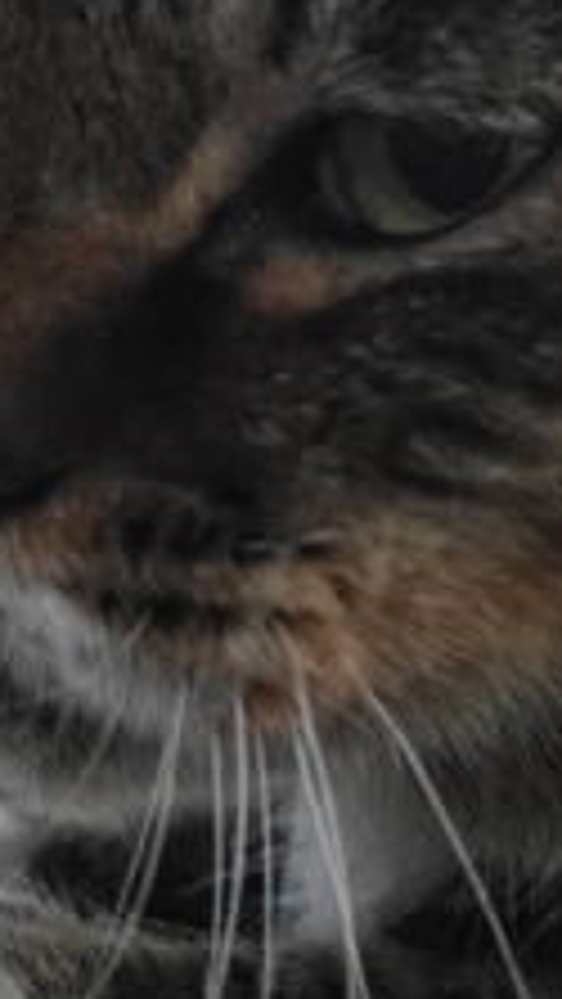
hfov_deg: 8.9
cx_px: 229
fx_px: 3600
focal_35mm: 136
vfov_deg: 15.8
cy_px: 554
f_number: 1.8
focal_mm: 8.8
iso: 1250
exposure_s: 1/250
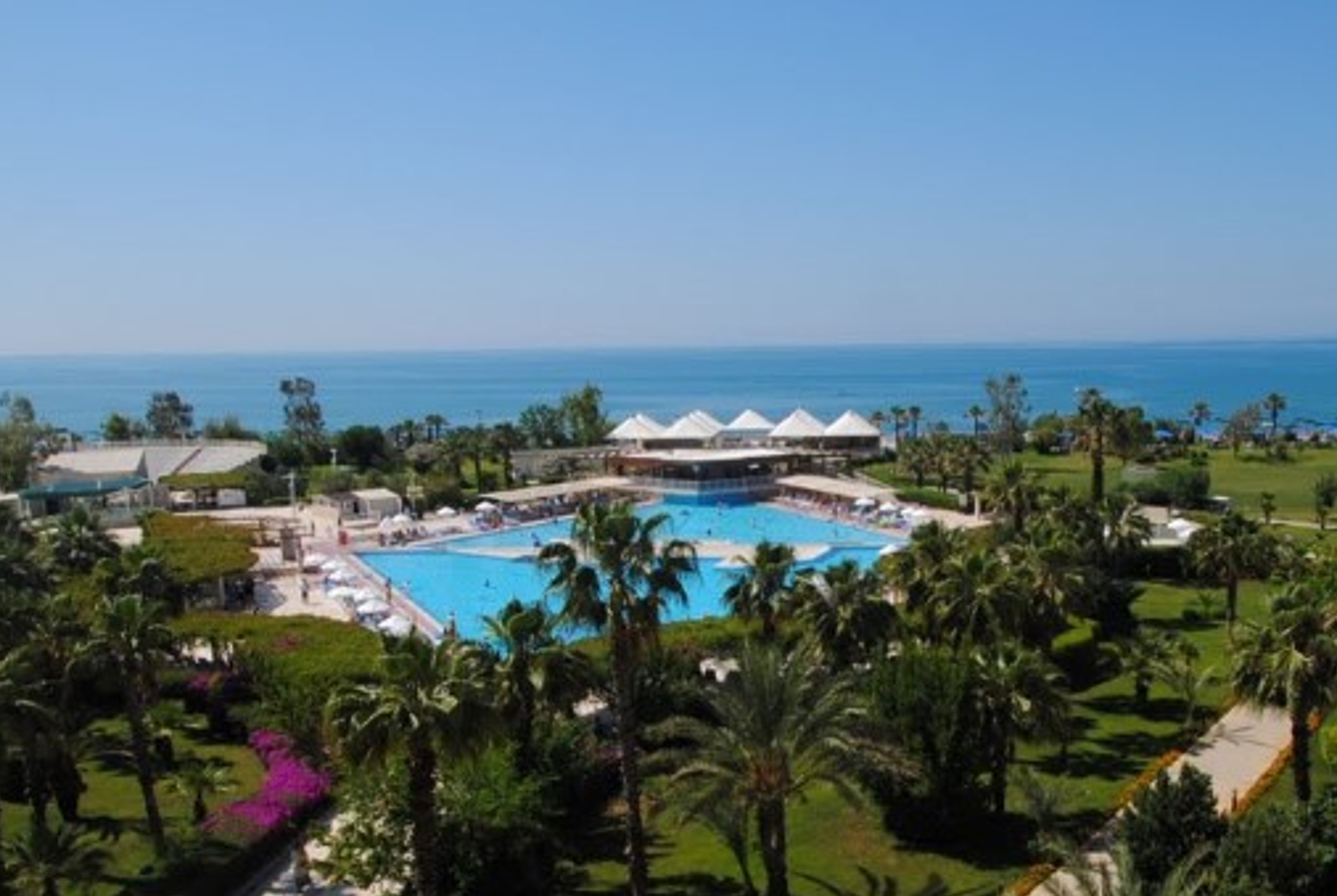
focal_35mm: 34
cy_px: 621
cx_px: 831
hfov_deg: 55.1
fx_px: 1265
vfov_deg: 38.4
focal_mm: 10
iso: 100
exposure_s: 1/200
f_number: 11
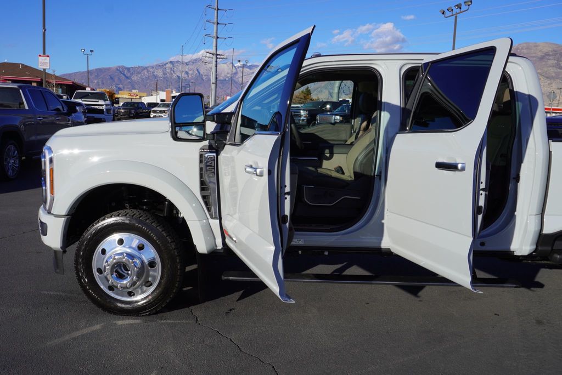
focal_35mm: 32
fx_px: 492
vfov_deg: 41.8
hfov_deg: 59.5
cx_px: 281
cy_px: 188
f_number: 10
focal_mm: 21
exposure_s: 1/200
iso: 100
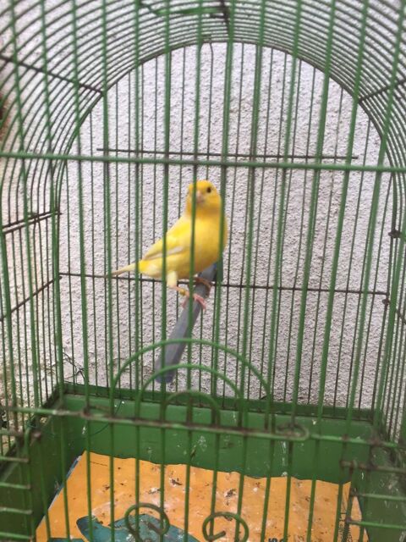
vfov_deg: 61.7
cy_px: 271
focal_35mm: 29
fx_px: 454
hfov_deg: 48.2
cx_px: 203
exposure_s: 1/33
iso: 32
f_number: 2.2
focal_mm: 4.15
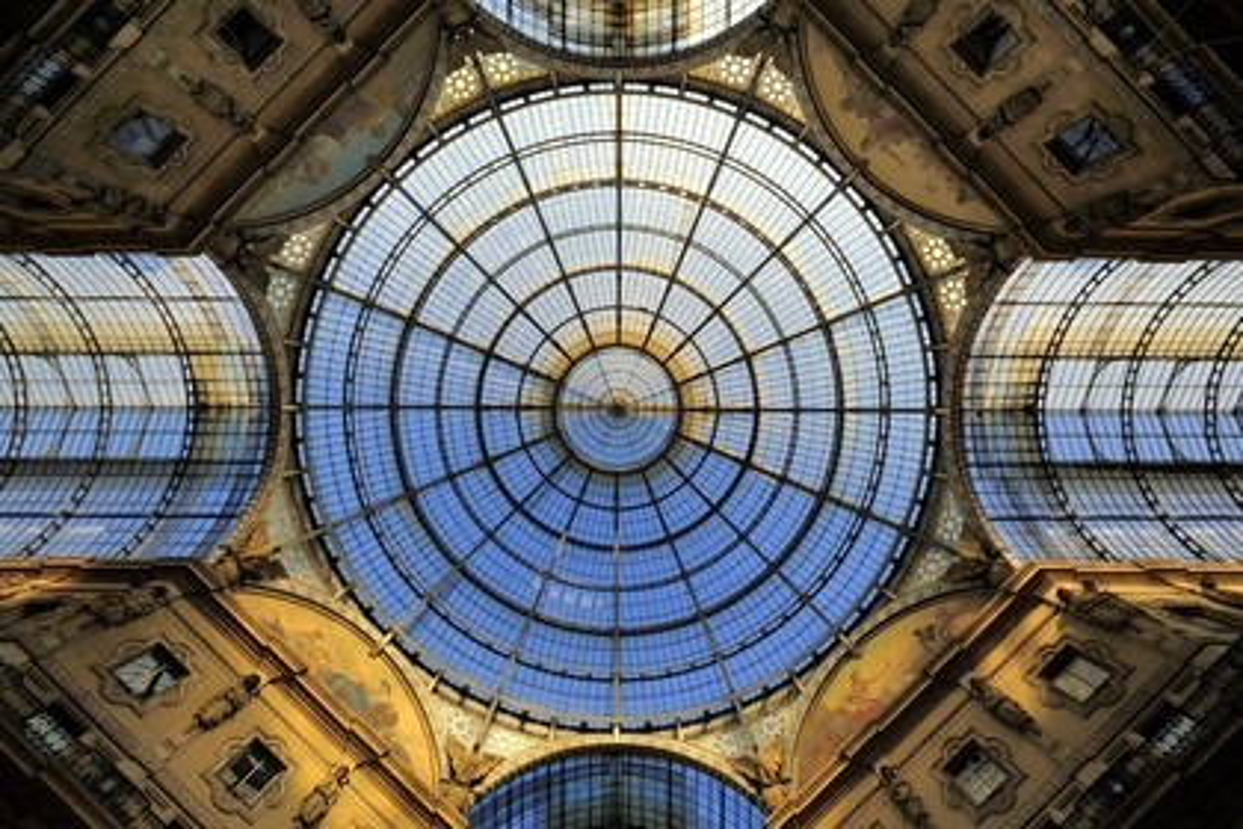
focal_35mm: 14
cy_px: 414
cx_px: 622
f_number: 14
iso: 400
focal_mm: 14
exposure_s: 1/100
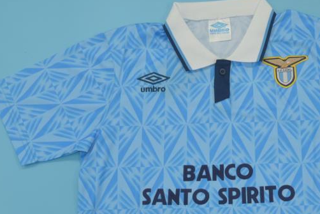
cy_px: 206
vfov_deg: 18.8
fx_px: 631
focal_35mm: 71
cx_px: 224
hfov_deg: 28.2
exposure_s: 1/60
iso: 200
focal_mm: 22
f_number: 7.1
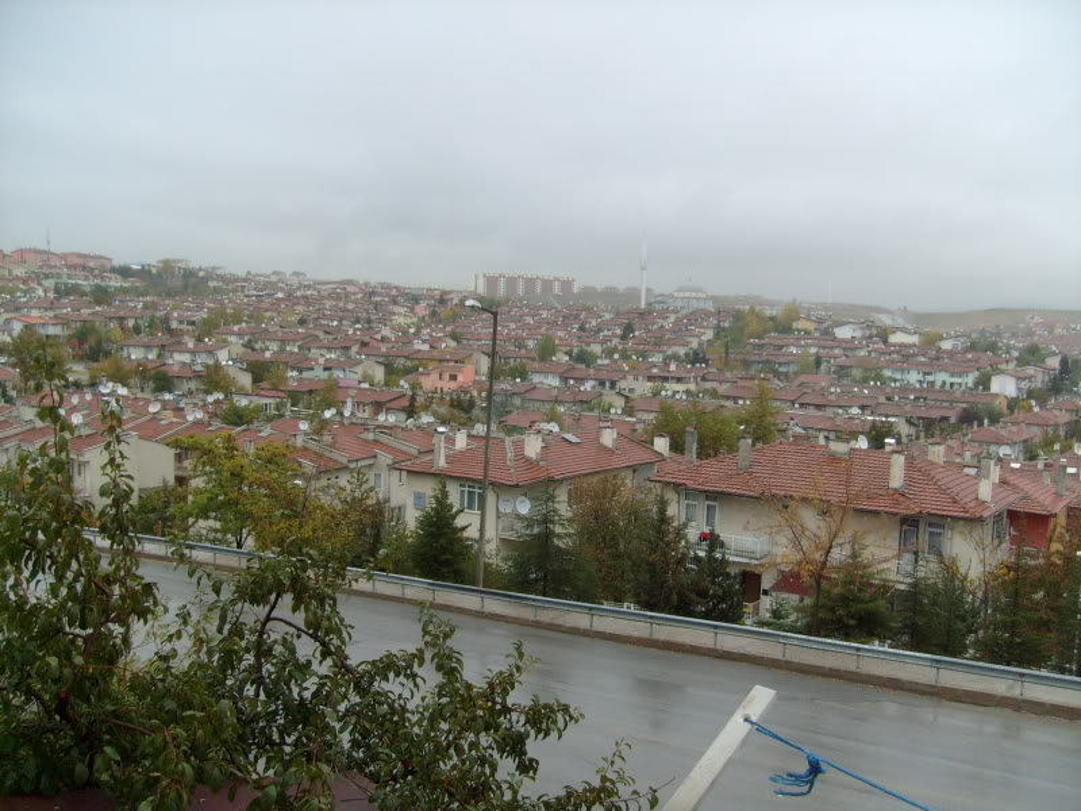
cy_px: 406
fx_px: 1093
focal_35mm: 35
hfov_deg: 52.6
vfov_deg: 40.7
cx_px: 540
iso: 80
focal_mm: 5.8
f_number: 7.1
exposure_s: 1/90
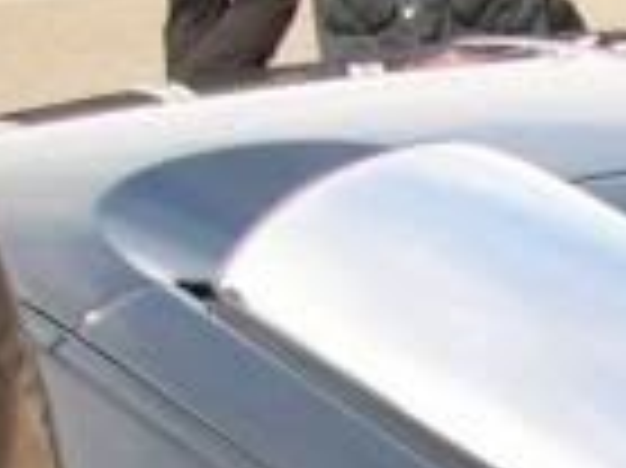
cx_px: 1603
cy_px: 1188
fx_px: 3957
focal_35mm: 219
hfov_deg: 8.2
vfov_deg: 6.4
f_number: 2.8
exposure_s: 1/425
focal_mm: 8
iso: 100
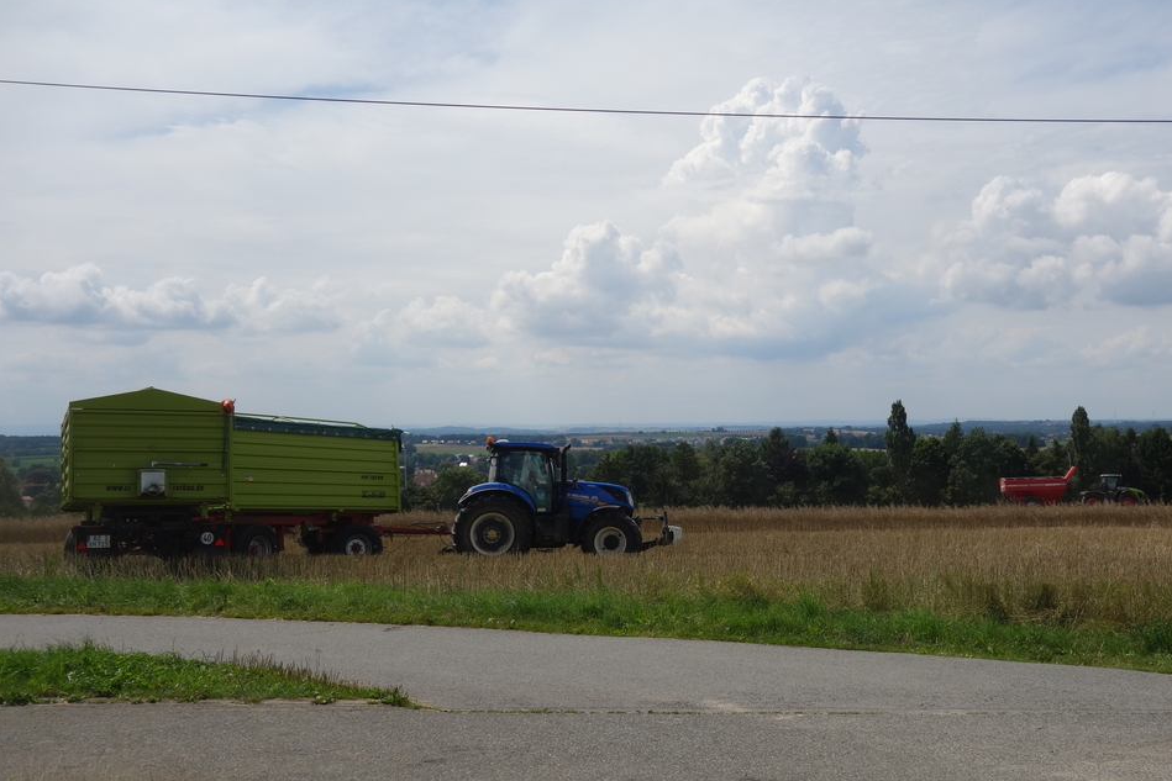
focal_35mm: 43
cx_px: 737
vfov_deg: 31.2
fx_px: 1400
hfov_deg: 45.0
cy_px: 447
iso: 125
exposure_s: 1/800
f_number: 6.3
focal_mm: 12.78
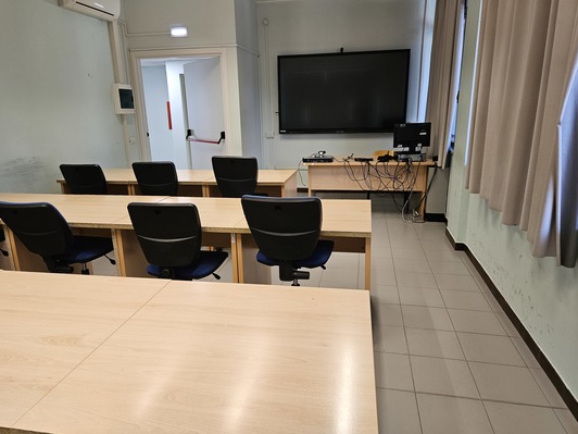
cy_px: 209
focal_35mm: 24
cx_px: 282
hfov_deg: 71.6
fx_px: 401
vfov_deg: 56.8
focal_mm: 5.4
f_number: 1.8
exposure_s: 1/100
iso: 250
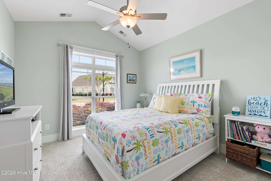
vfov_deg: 77.3
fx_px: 113
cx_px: 136
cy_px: 90
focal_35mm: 15
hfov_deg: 100.4
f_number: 4.5
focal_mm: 10
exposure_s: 1/15
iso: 100
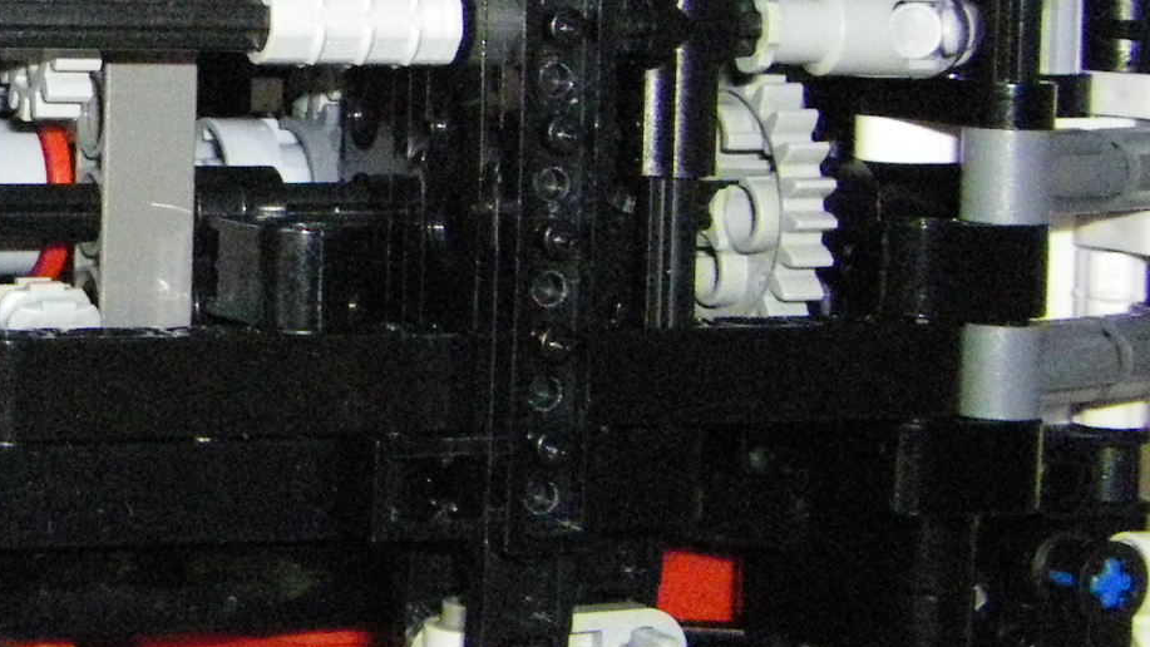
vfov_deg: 11.6
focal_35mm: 104
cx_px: -235
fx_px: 3172
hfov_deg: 19.4
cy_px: 80
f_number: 7
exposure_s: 1/50
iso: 800
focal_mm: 6.3
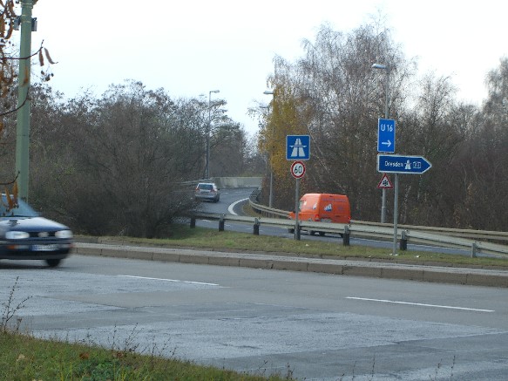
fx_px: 1673
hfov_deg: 17.3
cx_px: 254
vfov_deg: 13.0
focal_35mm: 114
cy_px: 190
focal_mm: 23.7
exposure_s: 1/60
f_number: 5.1
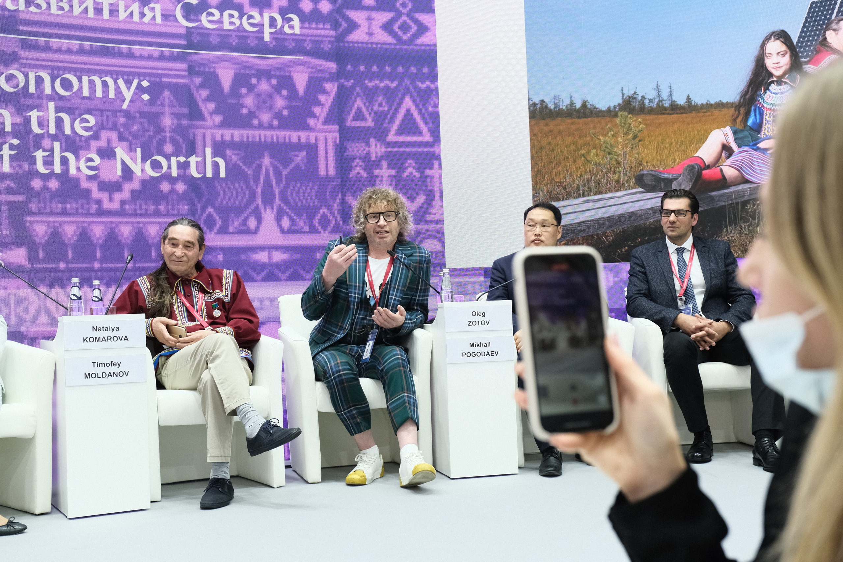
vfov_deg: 32.6
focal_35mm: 41
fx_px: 960
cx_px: 422
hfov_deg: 47.4
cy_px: 281
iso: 2000
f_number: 4
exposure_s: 1/125
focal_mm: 27.4
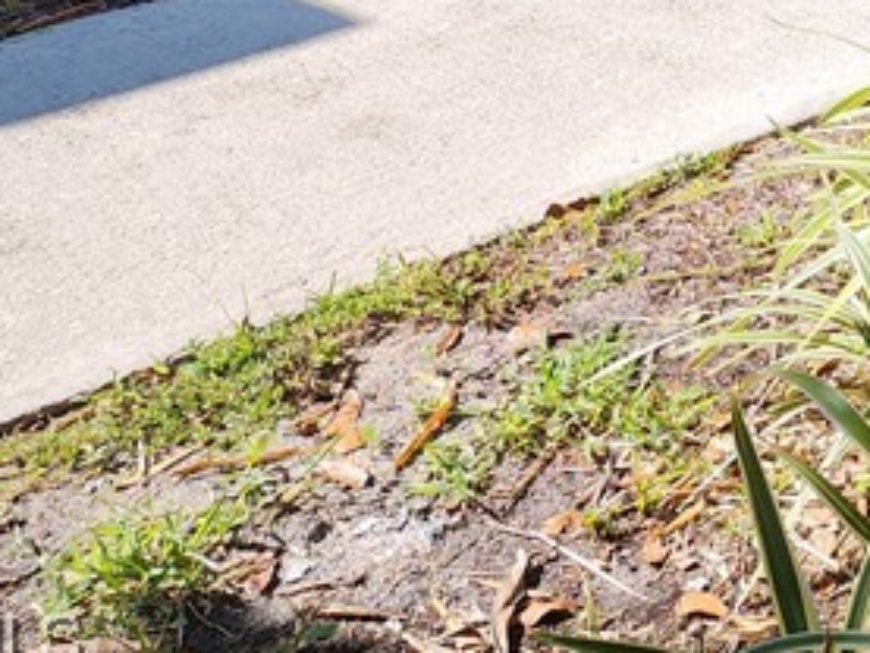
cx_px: 1310
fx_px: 2137
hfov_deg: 19.9
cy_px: -515
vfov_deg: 15.1
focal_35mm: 85
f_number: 1.8
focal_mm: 6.4
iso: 12
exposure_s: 1/444
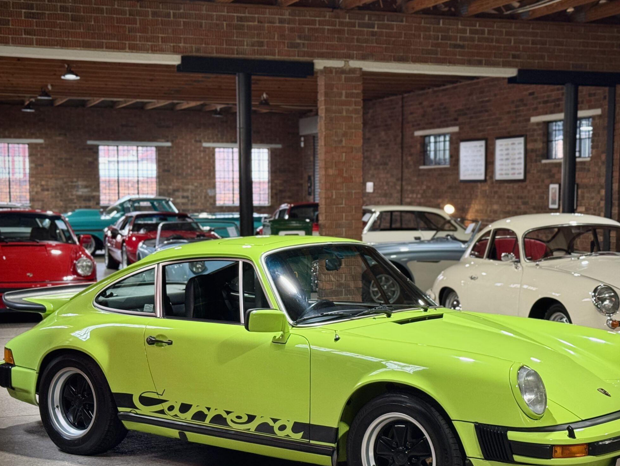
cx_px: 335
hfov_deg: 30.7
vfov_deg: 23.2
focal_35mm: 63
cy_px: 296
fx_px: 1129
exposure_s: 1/50
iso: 160
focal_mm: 6.76
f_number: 1.78
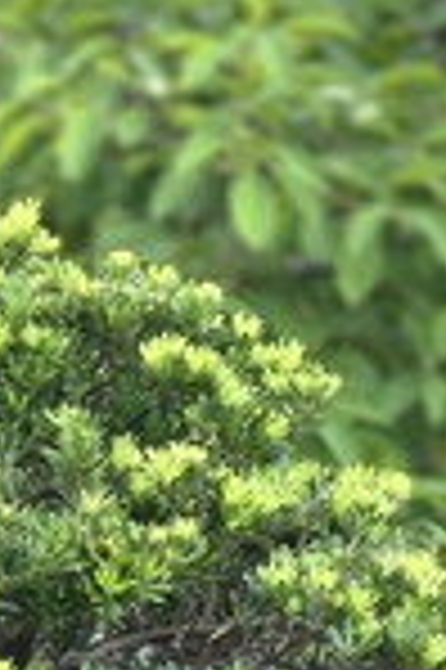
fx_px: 7189
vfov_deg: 5.3
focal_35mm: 386
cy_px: 701
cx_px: -41
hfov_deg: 3.5
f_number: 3.4
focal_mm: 18.6
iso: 320
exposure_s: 1/33.4
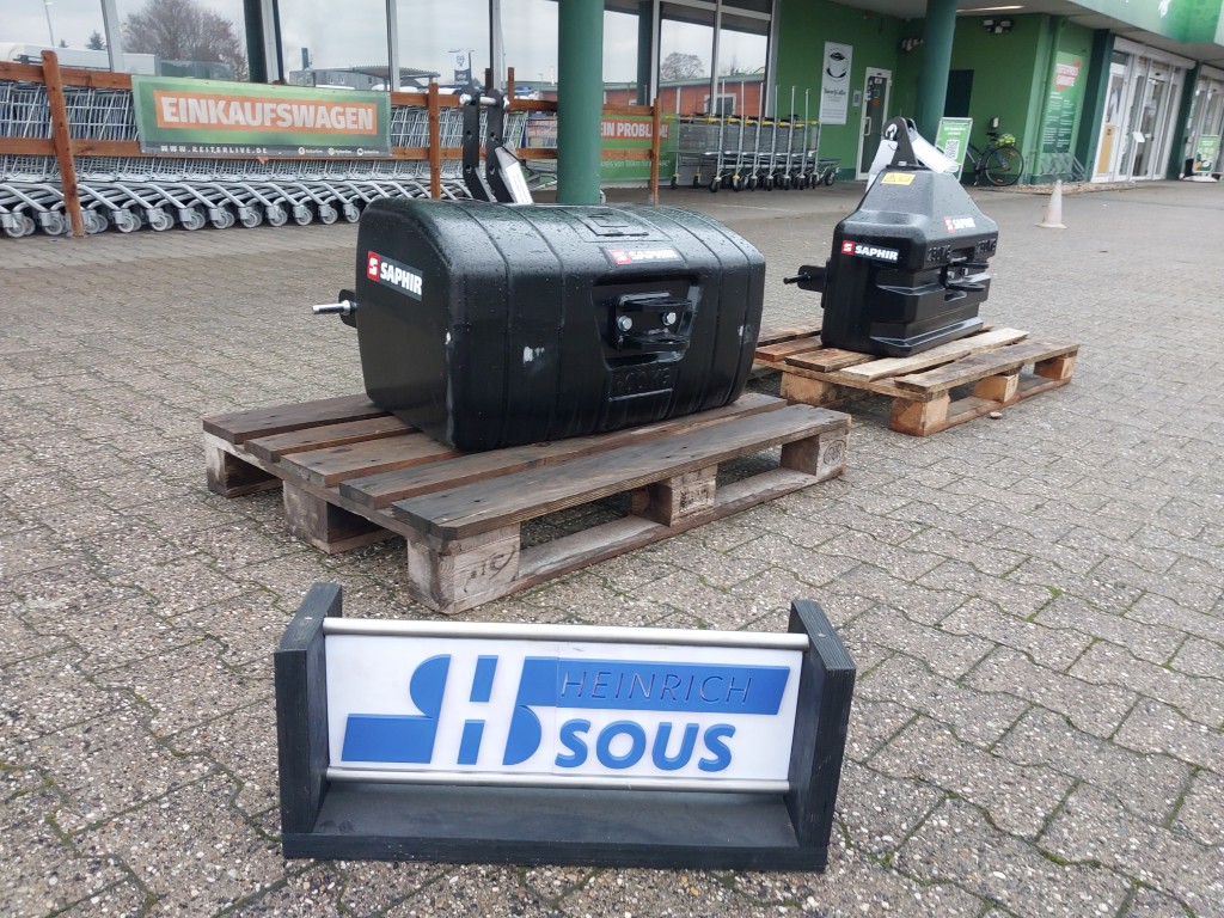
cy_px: 459
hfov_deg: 65.3
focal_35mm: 27
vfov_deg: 51.4
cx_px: 612
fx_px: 955
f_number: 1.8
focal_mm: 4
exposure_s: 1/50
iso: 64
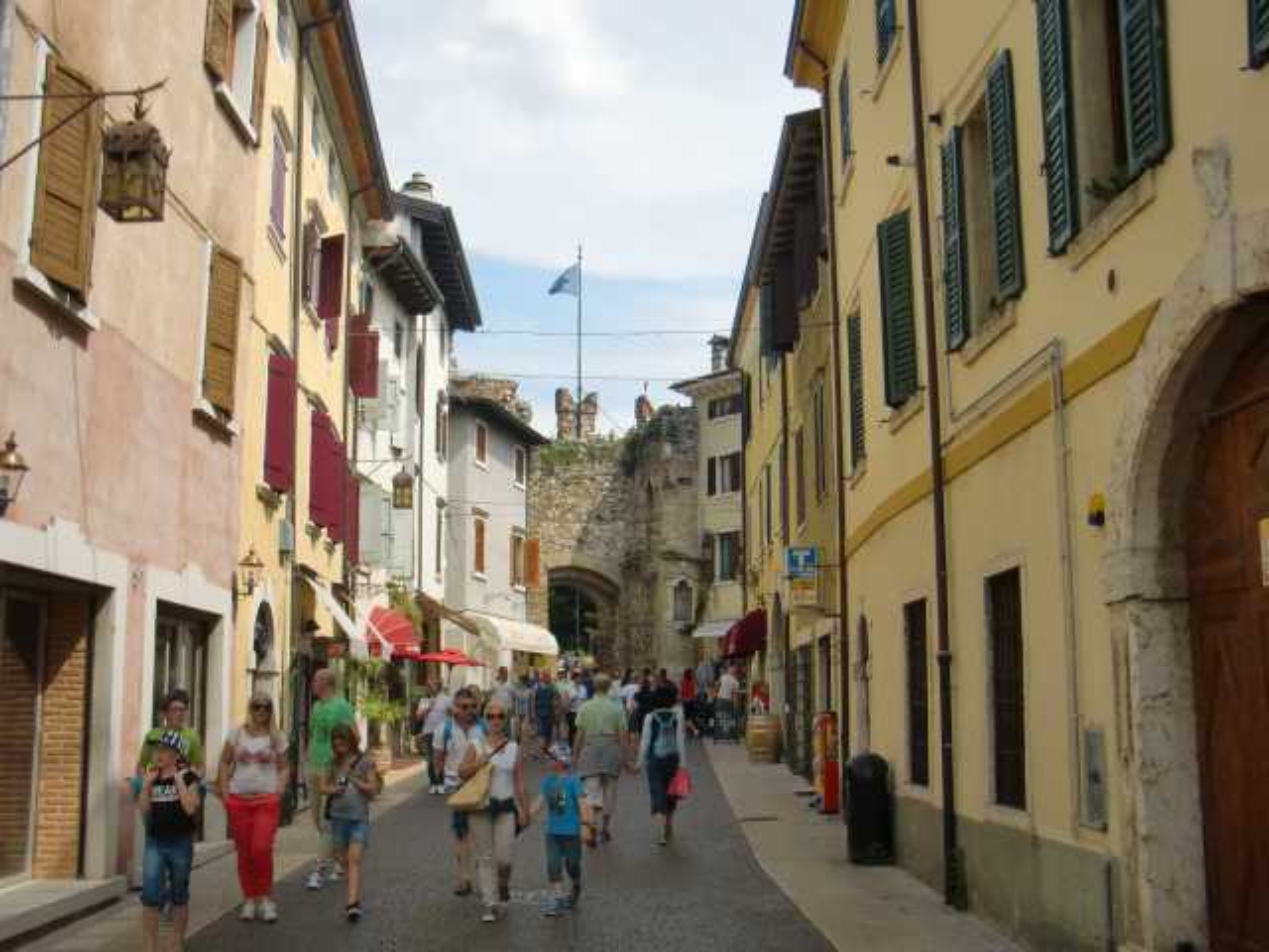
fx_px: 1393
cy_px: 476
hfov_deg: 49.0
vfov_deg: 37.7
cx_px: 634
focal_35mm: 38
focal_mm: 6.66
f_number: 8.9
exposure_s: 1/200
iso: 100
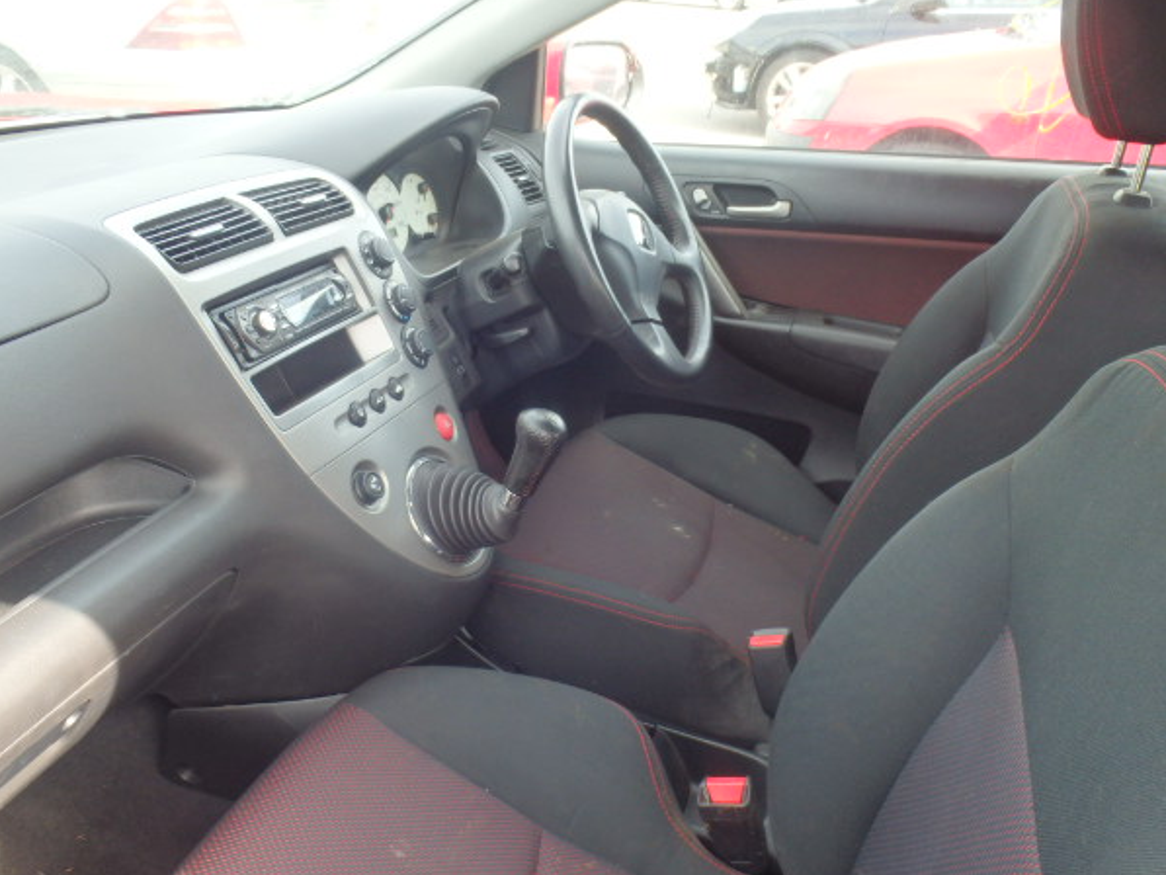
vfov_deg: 46.8
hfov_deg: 60.0
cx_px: 574
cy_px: 441
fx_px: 1011
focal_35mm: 30
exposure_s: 1/60
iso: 160
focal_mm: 5
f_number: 3.9
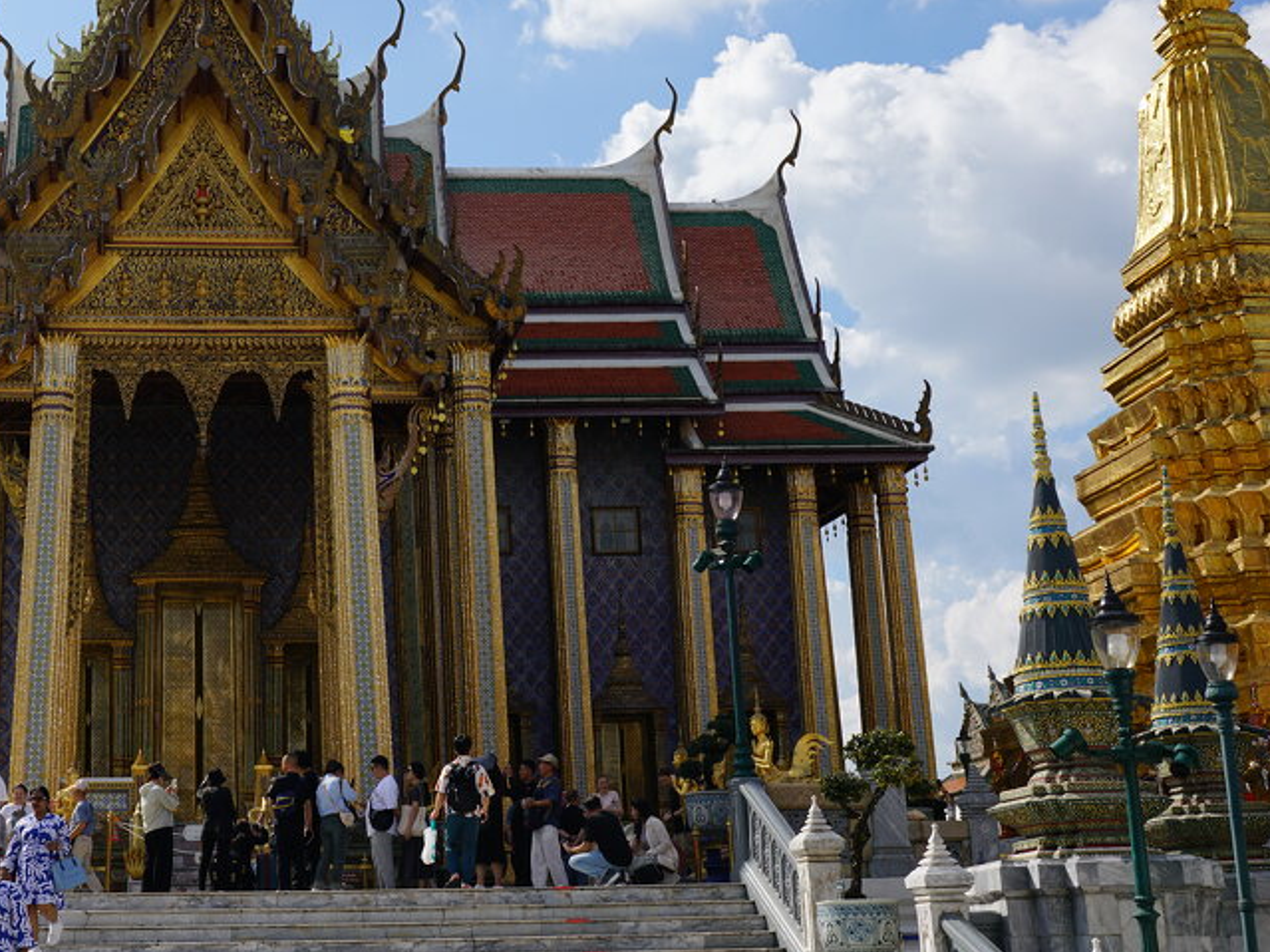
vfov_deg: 26.0
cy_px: 333
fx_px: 2054
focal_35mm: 56
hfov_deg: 33.8
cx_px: 341
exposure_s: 1/250
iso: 100
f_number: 10
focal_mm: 31
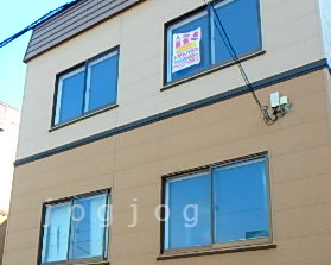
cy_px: 213
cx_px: 123
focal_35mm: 47
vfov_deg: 31.2
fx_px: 460
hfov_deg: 39.3
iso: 125
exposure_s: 1/320
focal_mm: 3.7
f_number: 3.5
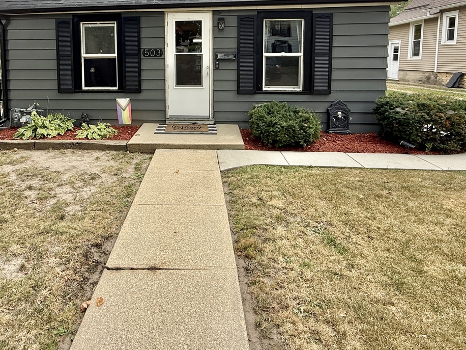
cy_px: 84
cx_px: 181
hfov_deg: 75.3
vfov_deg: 57.7
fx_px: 296
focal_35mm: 22
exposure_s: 1/213
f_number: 2.2
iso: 50
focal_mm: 2.22
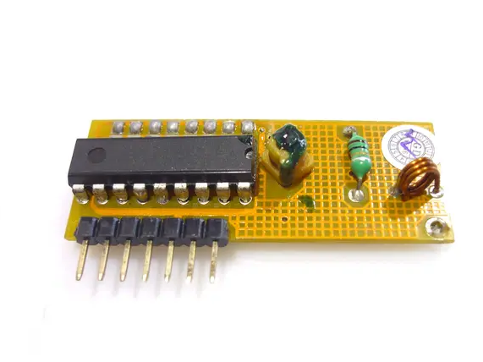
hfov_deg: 50.1
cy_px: 193
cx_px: 258
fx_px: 516
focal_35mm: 37
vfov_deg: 38.6
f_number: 2.8
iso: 80
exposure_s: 1/50
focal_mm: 5.5
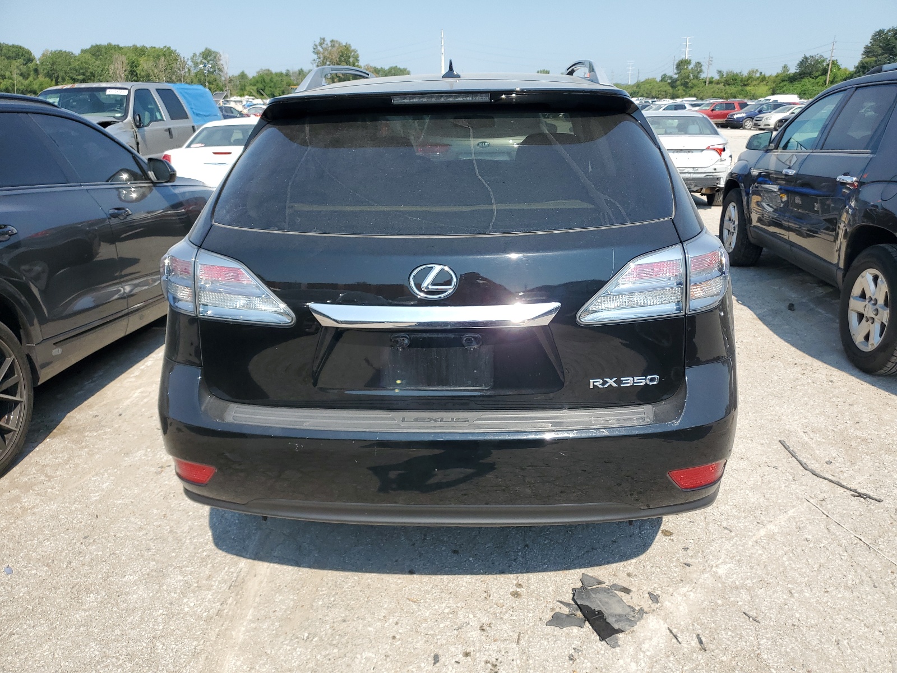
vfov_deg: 53.1
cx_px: 448
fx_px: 674
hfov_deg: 67.3
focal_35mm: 26
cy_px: 336
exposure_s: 1/2500
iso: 50
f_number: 1.5
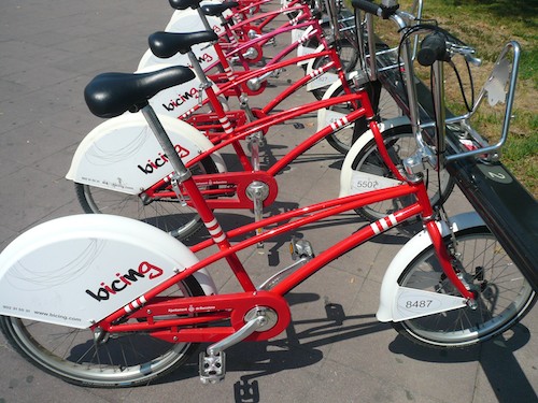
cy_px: 202
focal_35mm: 32
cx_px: 269
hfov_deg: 56.8
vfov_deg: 44.2
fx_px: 497
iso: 100
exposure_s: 1/320
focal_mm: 5.2
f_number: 9
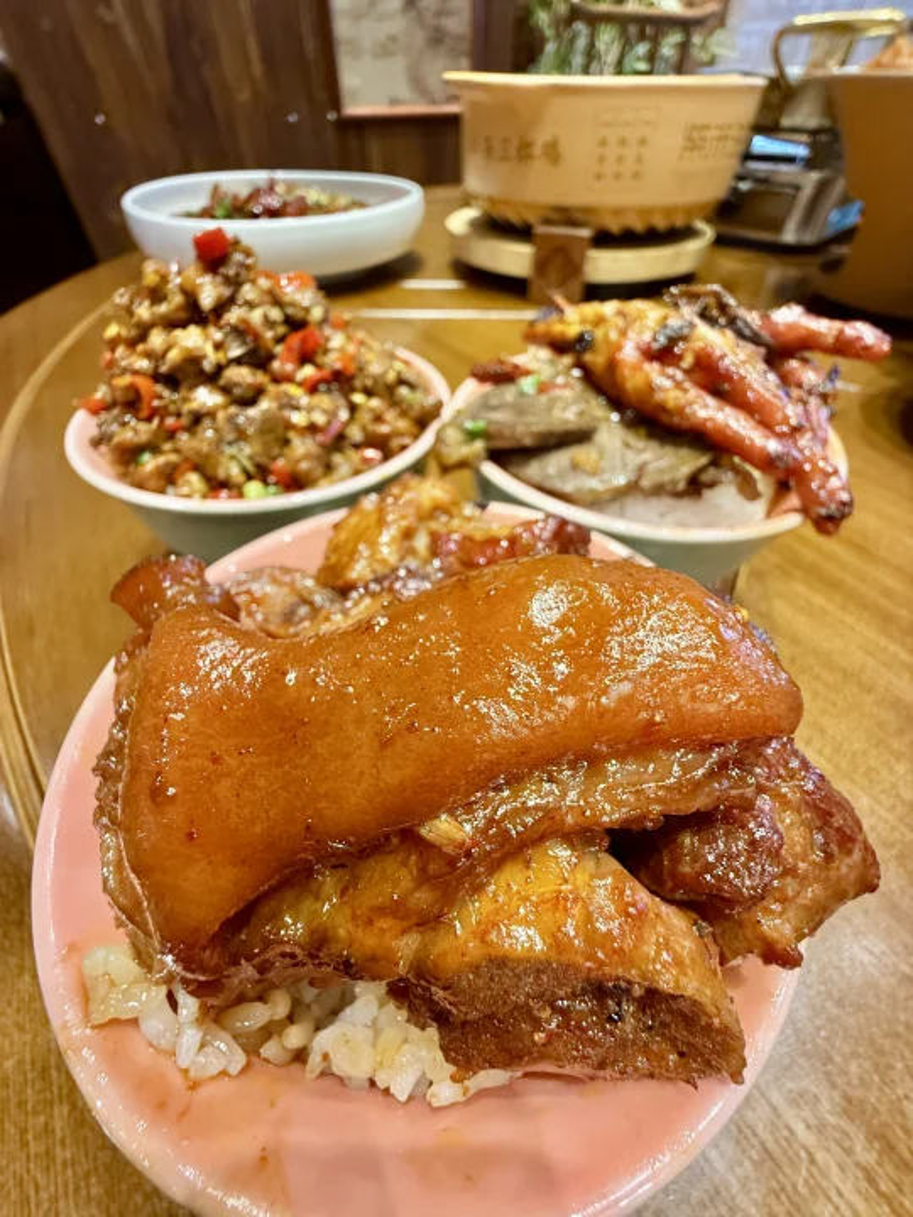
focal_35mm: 14
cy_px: 608
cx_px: 456
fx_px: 492
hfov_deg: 85.7
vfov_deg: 102.1
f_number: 2.2
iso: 500
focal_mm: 2.22
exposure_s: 1/50
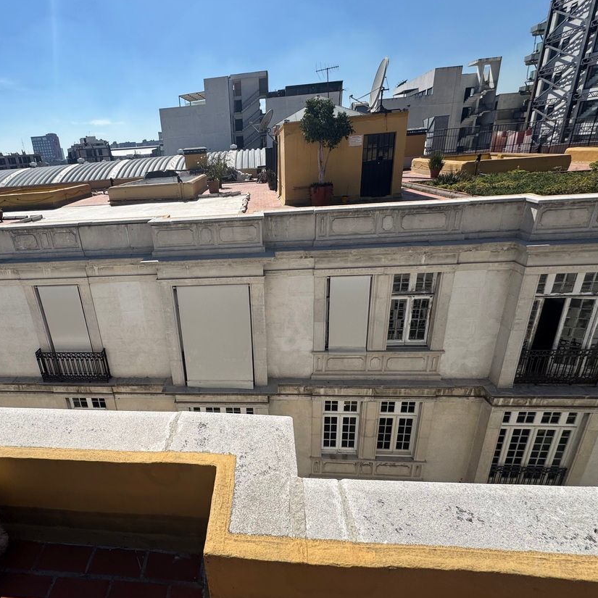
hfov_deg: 79.0
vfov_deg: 80.6
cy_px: 277
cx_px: 219
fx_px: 352
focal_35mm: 18
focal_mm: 2.22
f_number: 2.2
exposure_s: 1/2985
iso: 50
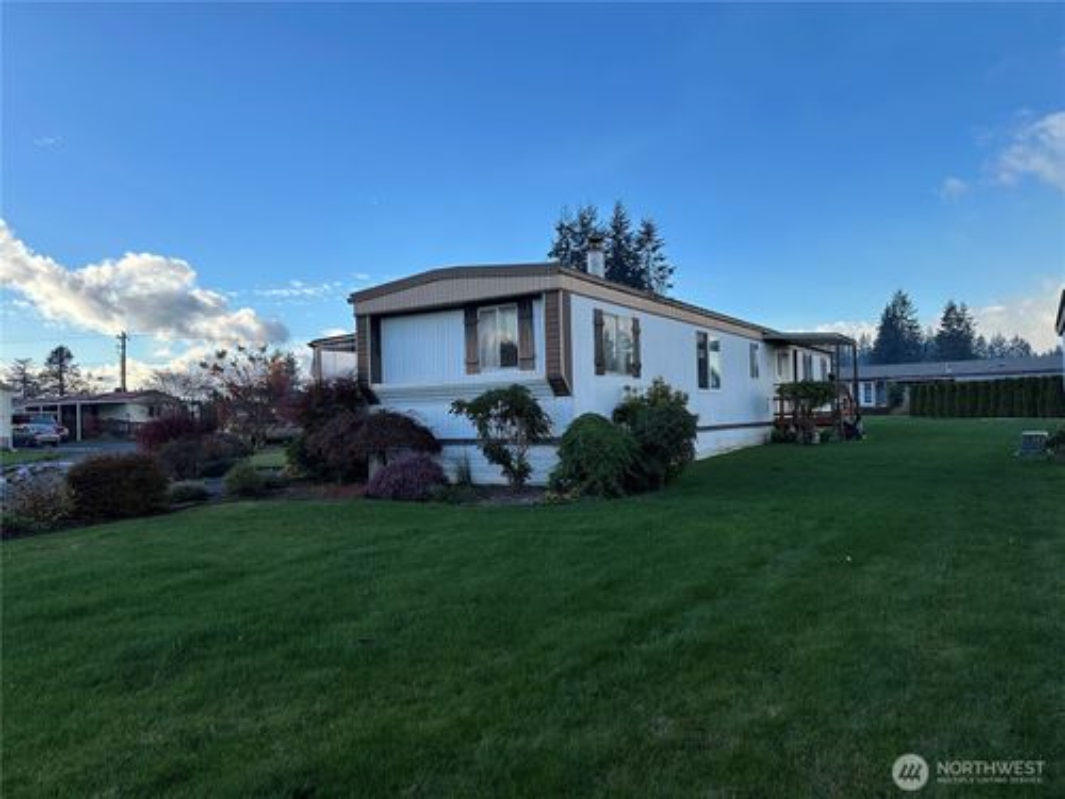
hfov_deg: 71.6
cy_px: 400
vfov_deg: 56.8
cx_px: 532
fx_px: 738
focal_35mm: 24
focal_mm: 6.86
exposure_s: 1/2353
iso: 80
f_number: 1.78
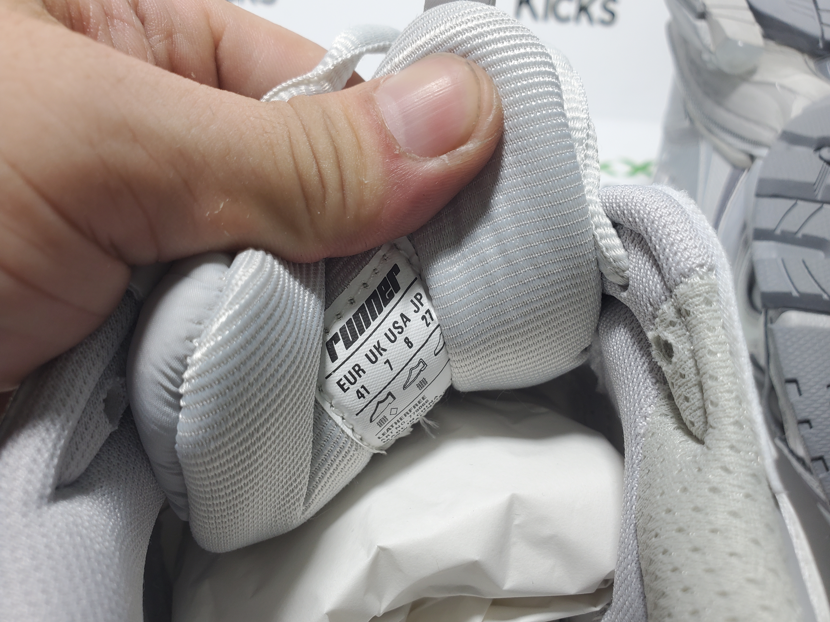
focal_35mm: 26
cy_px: 311
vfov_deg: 53.1
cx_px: 415
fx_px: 623
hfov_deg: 67.3
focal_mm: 4.3
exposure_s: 1/135
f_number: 2.4
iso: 50
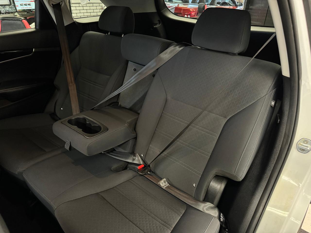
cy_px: 116
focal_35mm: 24
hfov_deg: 71.6
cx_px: 156
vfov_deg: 56.8
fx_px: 216
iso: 1250
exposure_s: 1/30
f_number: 1.78
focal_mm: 6.76
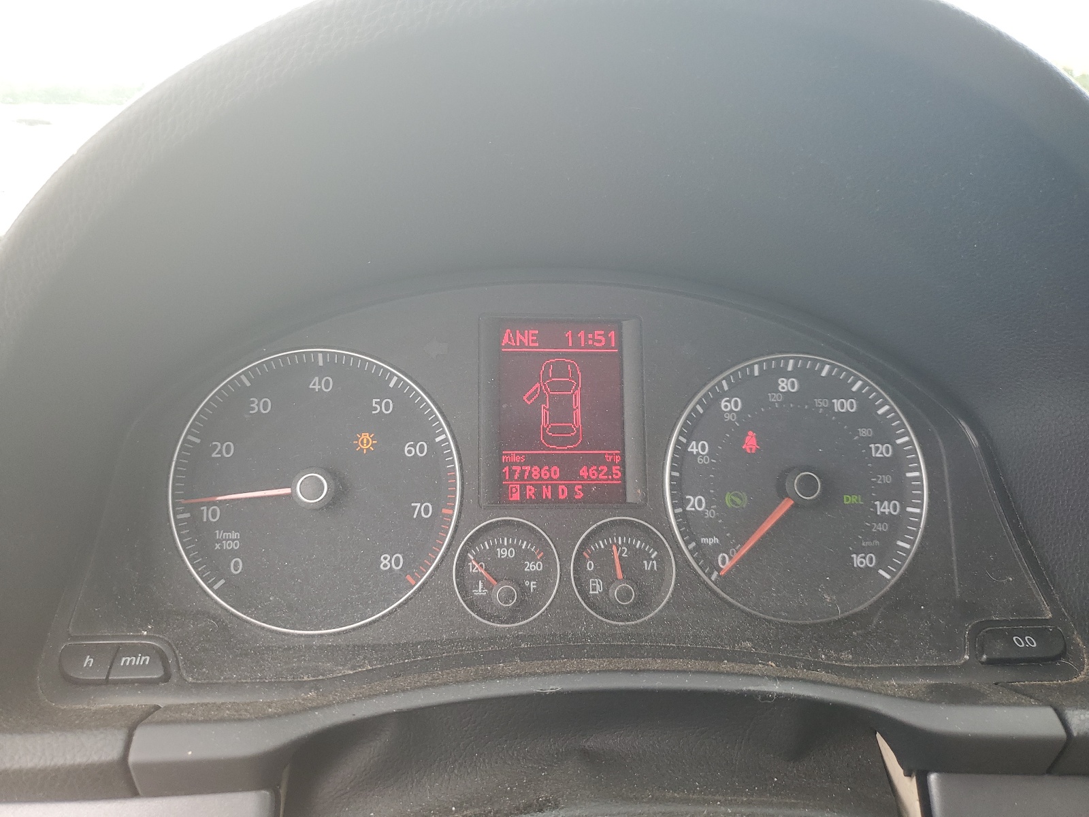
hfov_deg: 67.3
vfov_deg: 53.1
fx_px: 818
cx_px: 544
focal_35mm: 26
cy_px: 408
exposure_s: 1/123
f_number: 1.5
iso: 50
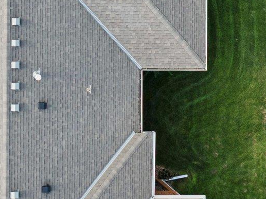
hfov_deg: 19.3
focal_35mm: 95
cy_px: -3
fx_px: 730
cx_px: -64
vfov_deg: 15.3
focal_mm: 12.29
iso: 100
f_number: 2.8
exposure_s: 1/25
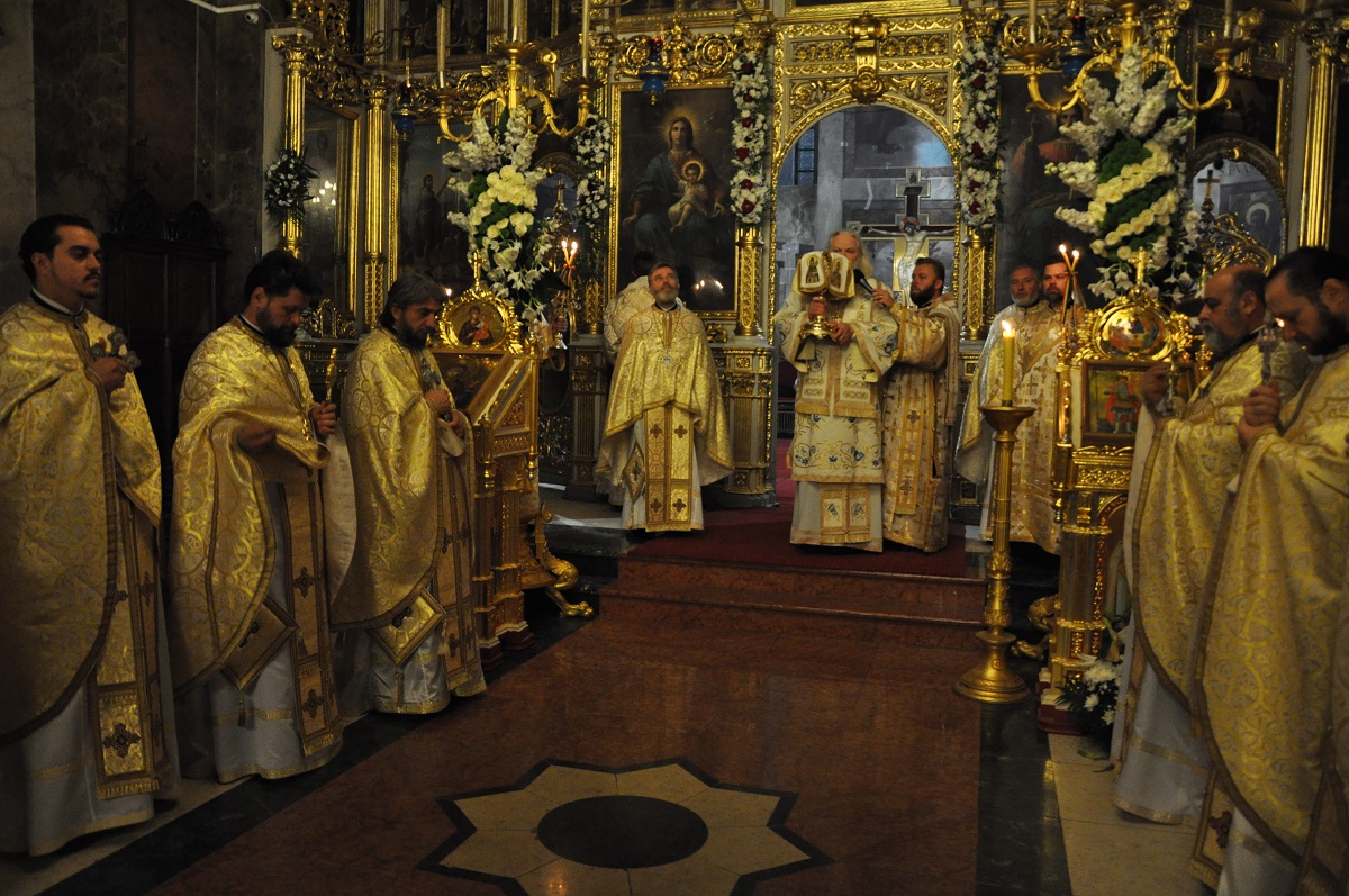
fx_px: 1011
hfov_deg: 67.4
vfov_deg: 47.8
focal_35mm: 27
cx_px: 674
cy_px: 448
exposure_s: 1/50
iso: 1600
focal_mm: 18
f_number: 3.5
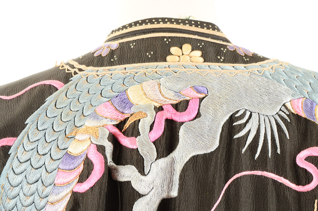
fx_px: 635
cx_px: 159
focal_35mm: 72
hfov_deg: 28.1
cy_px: 106
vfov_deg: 18.8
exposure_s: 1/40
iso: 320
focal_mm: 48
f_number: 10
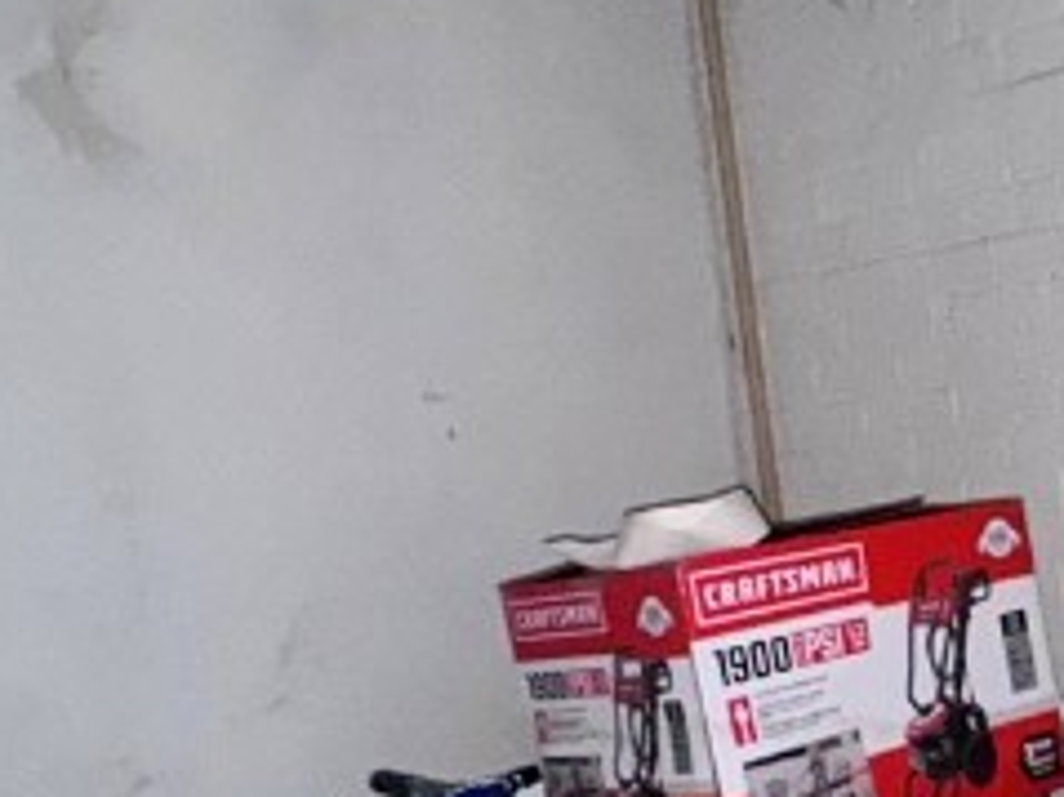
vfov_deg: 24.0
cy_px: 628
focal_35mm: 60
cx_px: 1371
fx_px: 1843
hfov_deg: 27.2
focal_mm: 2.22
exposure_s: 1/30
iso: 250
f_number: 2.2
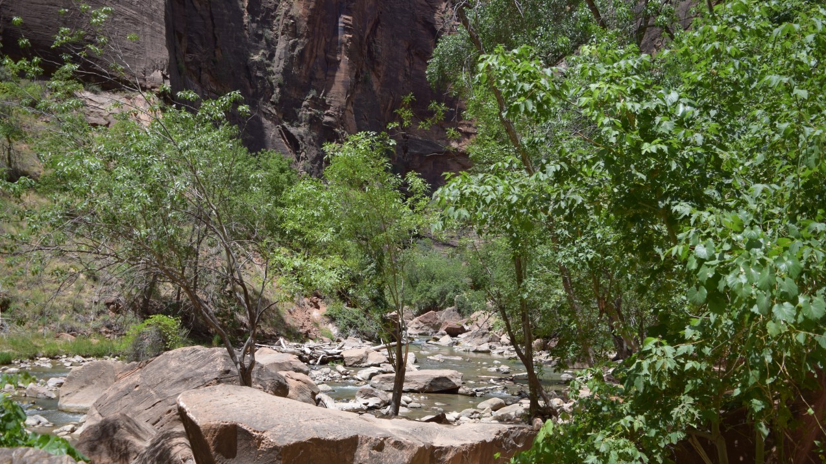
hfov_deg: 64.3
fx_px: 657
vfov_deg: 38.8
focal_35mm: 30
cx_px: 400
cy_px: 270
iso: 200
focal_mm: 18
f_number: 3.5
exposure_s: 1/1600
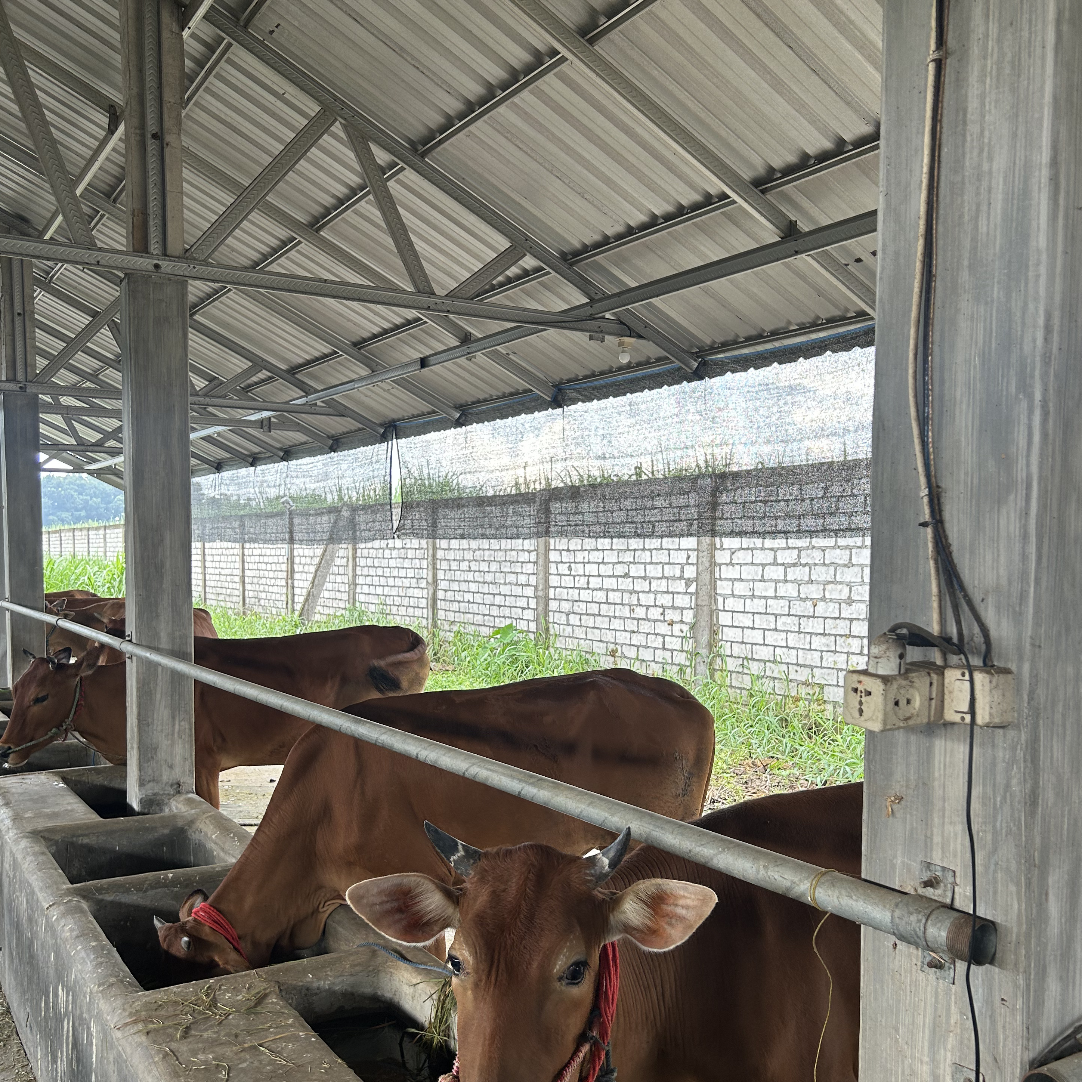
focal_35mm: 32
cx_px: 560
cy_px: 628
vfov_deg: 50.9
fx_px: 1132
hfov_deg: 51.1
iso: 50
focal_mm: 5.7
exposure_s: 1/121
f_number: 1.5
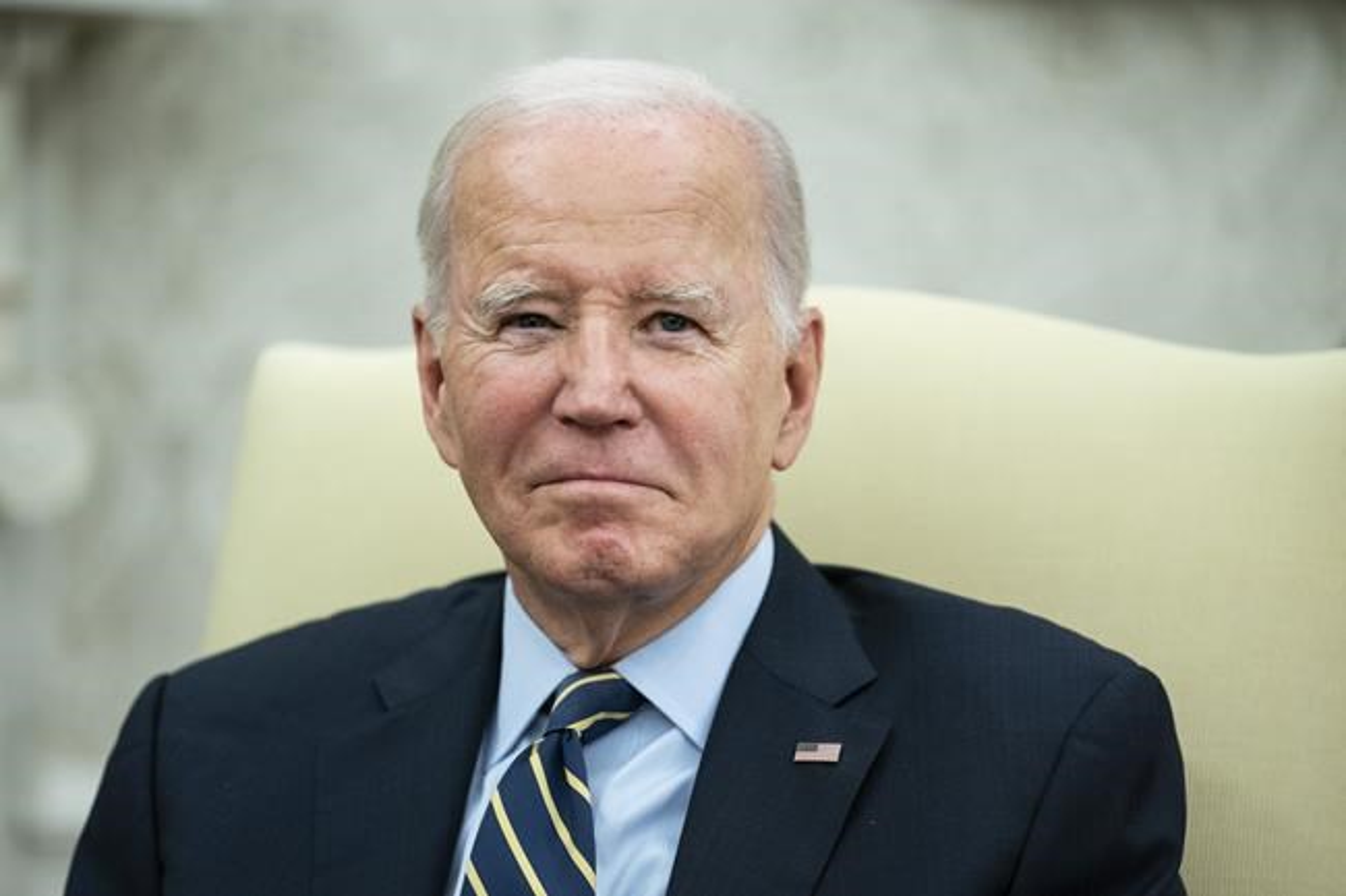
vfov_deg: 6.9
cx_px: 673
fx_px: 7475
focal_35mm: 200
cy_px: 448
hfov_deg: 10.3
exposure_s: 1/400
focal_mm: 200
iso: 2000
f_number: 2.8
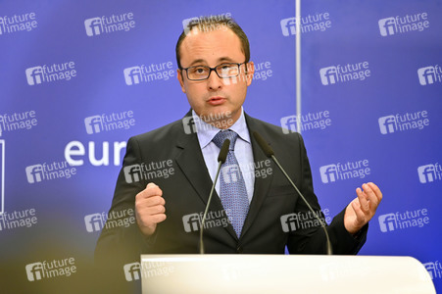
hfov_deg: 13.3
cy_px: 147
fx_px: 1902
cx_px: 221
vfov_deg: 8.8
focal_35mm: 155
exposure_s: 1/320
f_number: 2.8
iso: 1000
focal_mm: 155
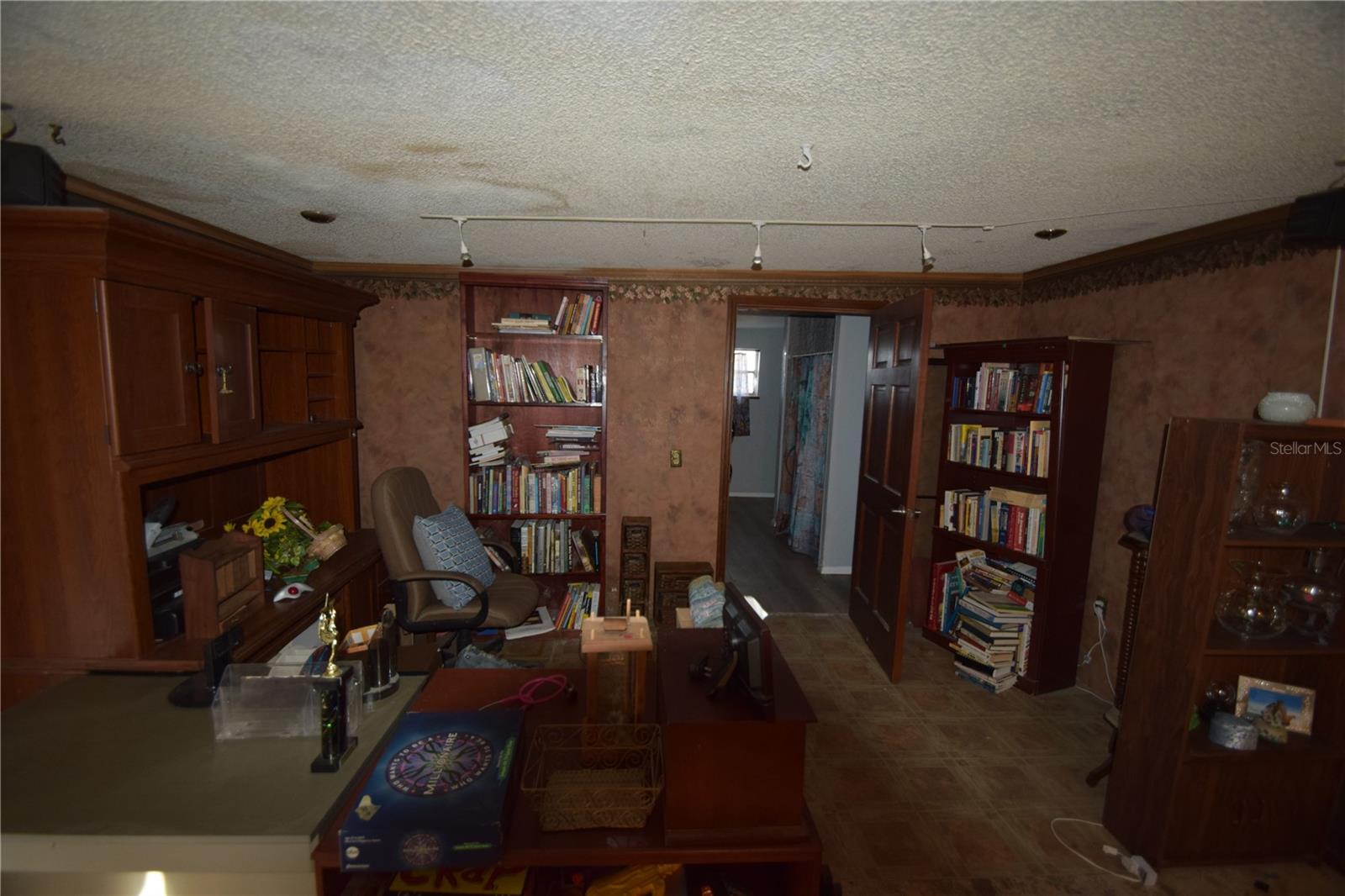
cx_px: 672
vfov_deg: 77.3
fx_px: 560
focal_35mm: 15
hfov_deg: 100.4
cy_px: 448
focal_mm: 10
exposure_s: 1/60
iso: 800
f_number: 3.5
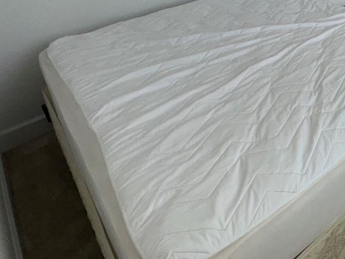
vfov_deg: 33.5
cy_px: -38
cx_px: 400
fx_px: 359
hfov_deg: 39.4
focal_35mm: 36
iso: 32
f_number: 2.2
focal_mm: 2.22
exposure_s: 1/357
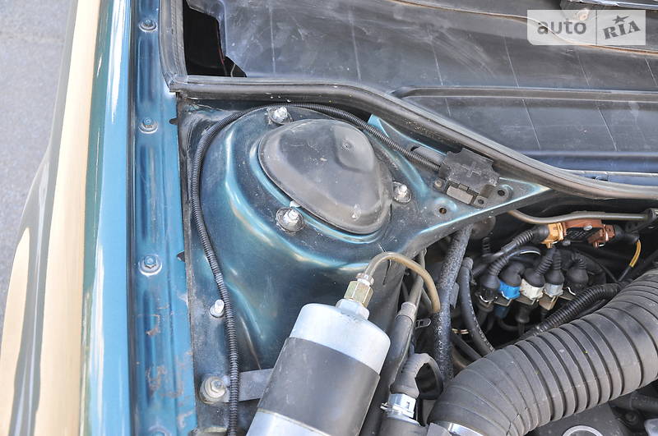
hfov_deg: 53.2
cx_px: 329
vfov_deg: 36.8
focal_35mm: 36
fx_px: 657
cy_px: 218
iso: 320
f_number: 5
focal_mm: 24
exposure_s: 1/100
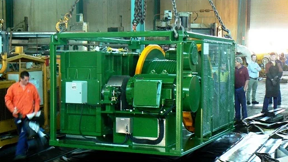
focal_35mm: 66
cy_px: 78
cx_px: 144
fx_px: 504
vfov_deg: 18.2
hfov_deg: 31.9
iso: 200
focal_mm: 10.1
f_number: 3.2
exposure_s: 1/13
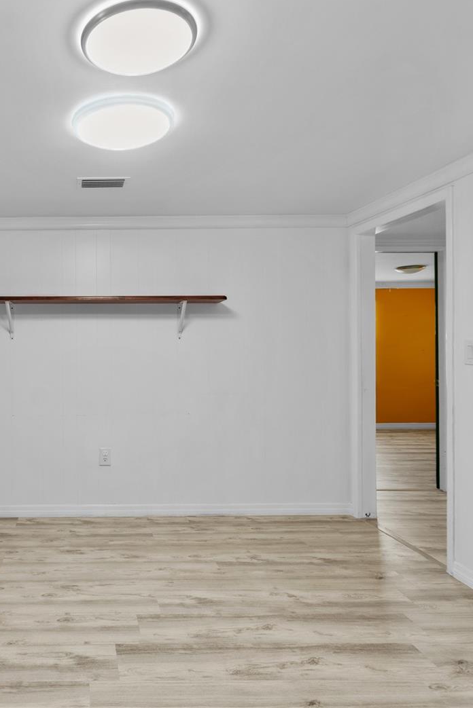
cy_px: 347
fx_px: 453
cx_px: 82
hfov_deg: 51.0
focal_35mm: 23
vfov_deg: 76.1
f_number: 7.1
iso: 100
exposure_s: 2
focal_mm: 10
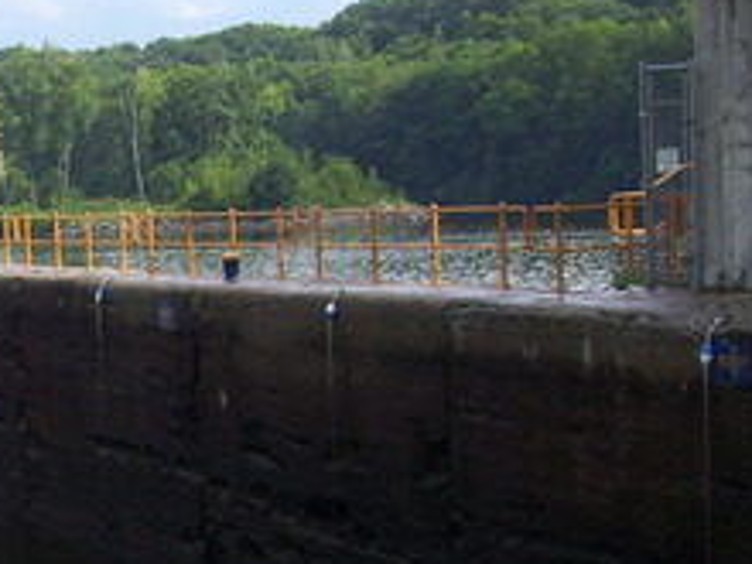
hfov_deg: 18.6
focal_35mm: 98
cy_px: 338
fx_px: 2129
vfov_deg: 15.1
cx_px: -232
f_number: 4.8
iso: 80
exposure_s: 1/400
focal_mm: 6
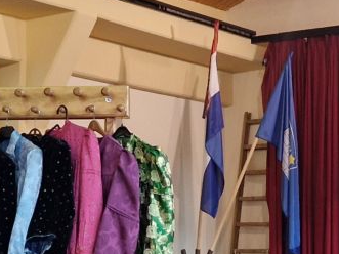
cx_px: 38
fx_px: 871
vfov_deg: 16.4
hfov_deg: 21.6
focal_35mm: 89
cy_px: 217
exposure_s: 1/100
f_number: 1.8
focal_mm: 5.4
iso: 320
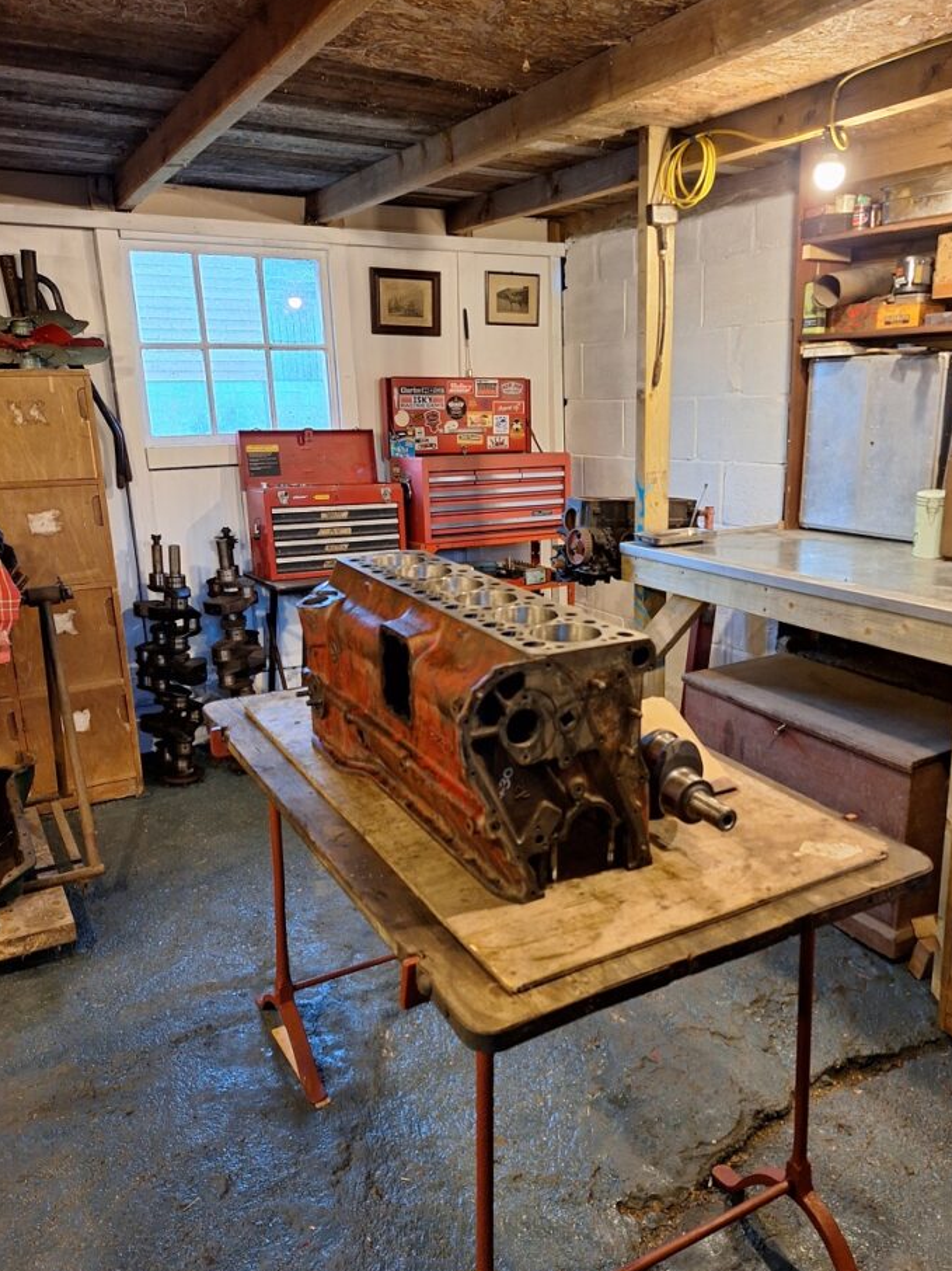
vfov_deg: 67.3
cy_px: 664
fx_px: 954
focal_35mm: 26
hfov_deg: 52.9
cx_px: 530
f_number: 1.8
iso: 200
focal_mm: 5.54
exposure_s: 1/33
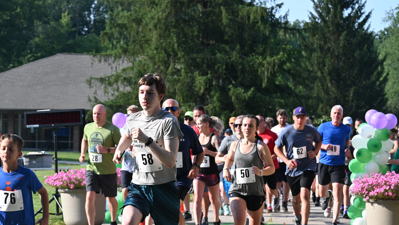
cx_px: 199
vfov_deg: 10.0
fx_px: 1286
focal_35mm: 122
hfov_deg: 17.6
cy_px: 129
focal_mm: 77
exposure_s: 1/1250
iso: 400
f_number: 5.6
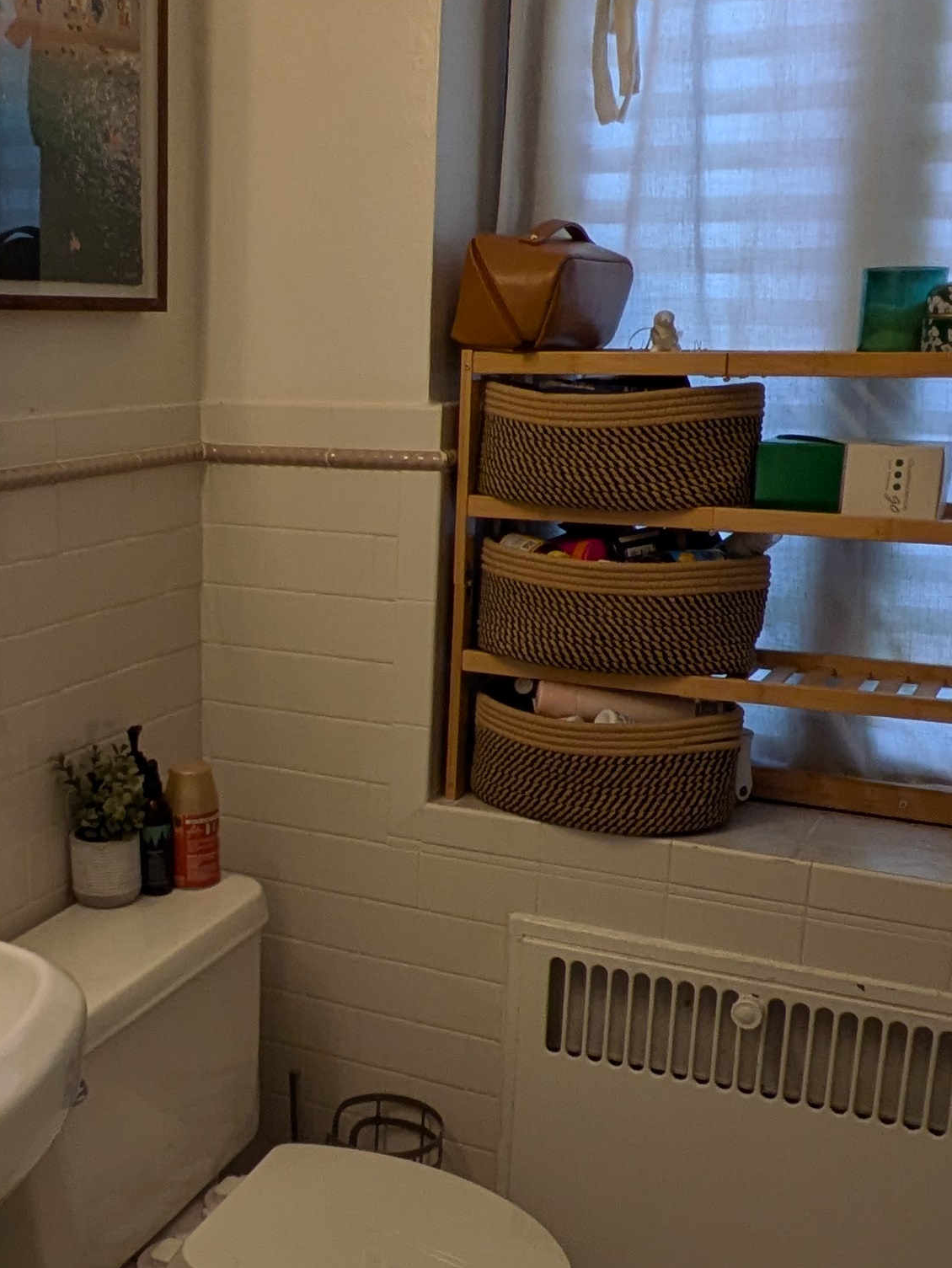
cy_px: 757
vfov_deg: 43.6
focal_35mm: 43
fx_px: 1576
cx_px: 258
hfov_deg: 33.1
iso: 48
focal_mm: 1.83
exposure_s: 1/30
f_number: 2.2
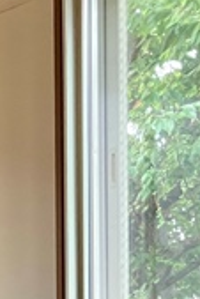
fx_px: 1089
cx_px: -333
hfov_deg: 9.1
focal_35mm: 131
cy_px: 334
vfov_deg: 15.2
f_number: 1.8
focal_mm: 3.99
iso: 100
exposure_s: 1/60
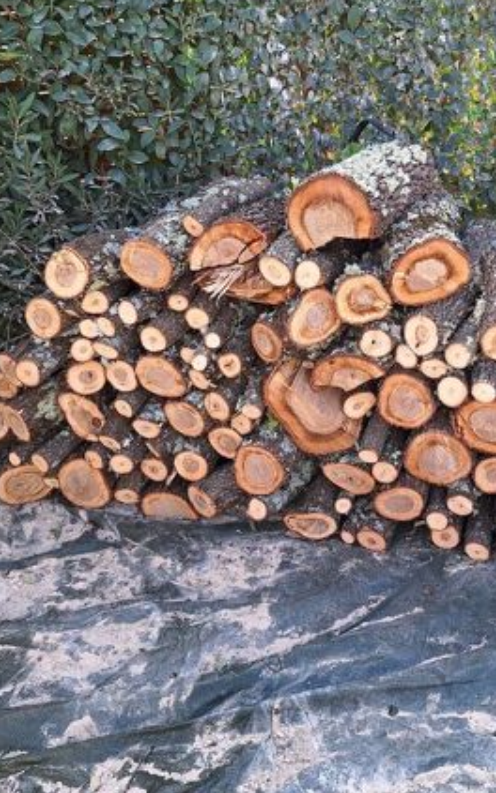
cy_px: 374
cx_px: 355
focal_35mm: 37
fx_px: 800
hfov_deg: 33.9
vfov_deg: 52.7
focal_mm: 5.54
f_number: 1.8
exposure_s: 1/208
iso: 40
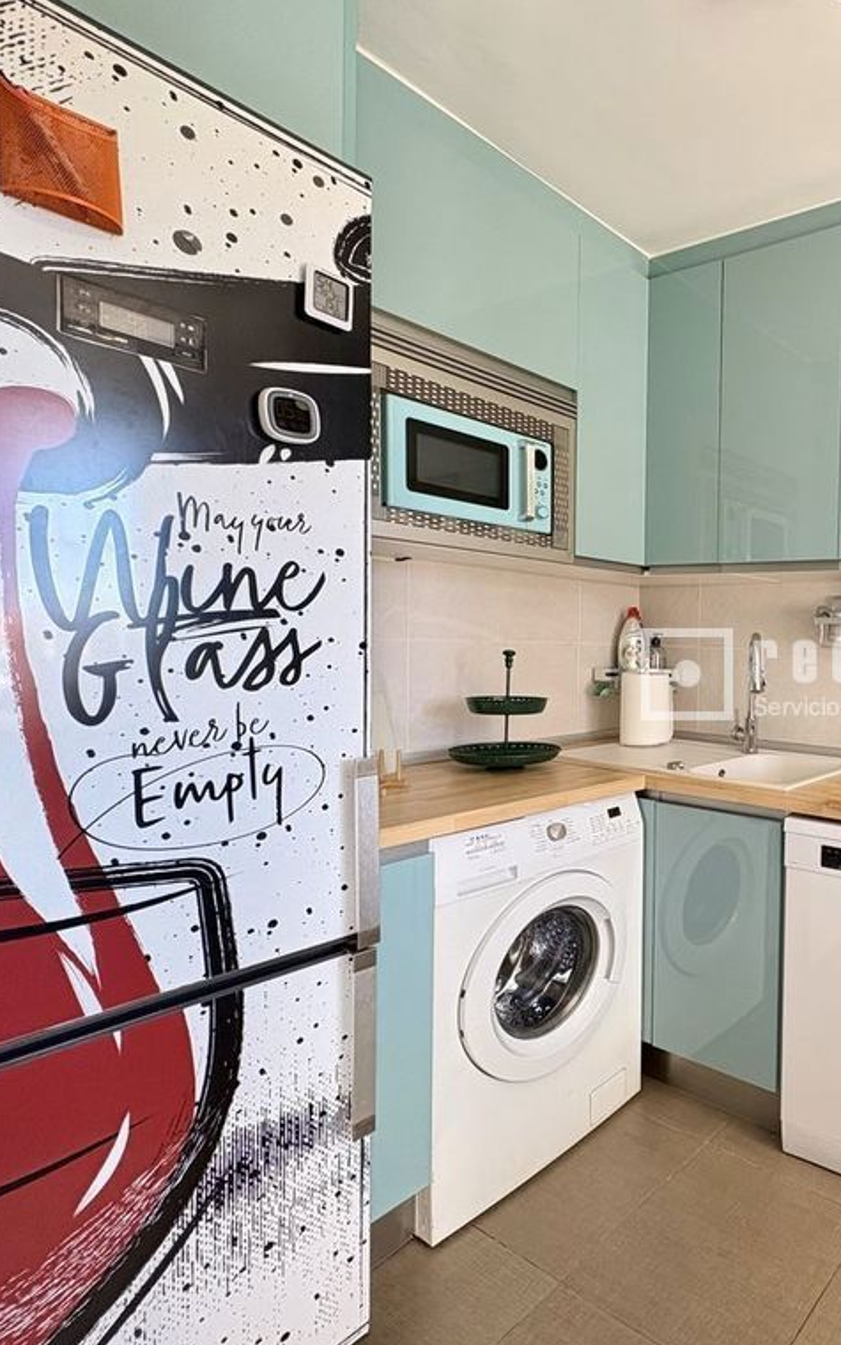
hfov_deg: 49.6
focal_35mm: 20
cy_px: 676
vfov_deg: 85.1
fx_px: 733
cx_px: 825
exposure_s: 1/99
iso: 250
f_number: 2.2
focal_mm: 2.22
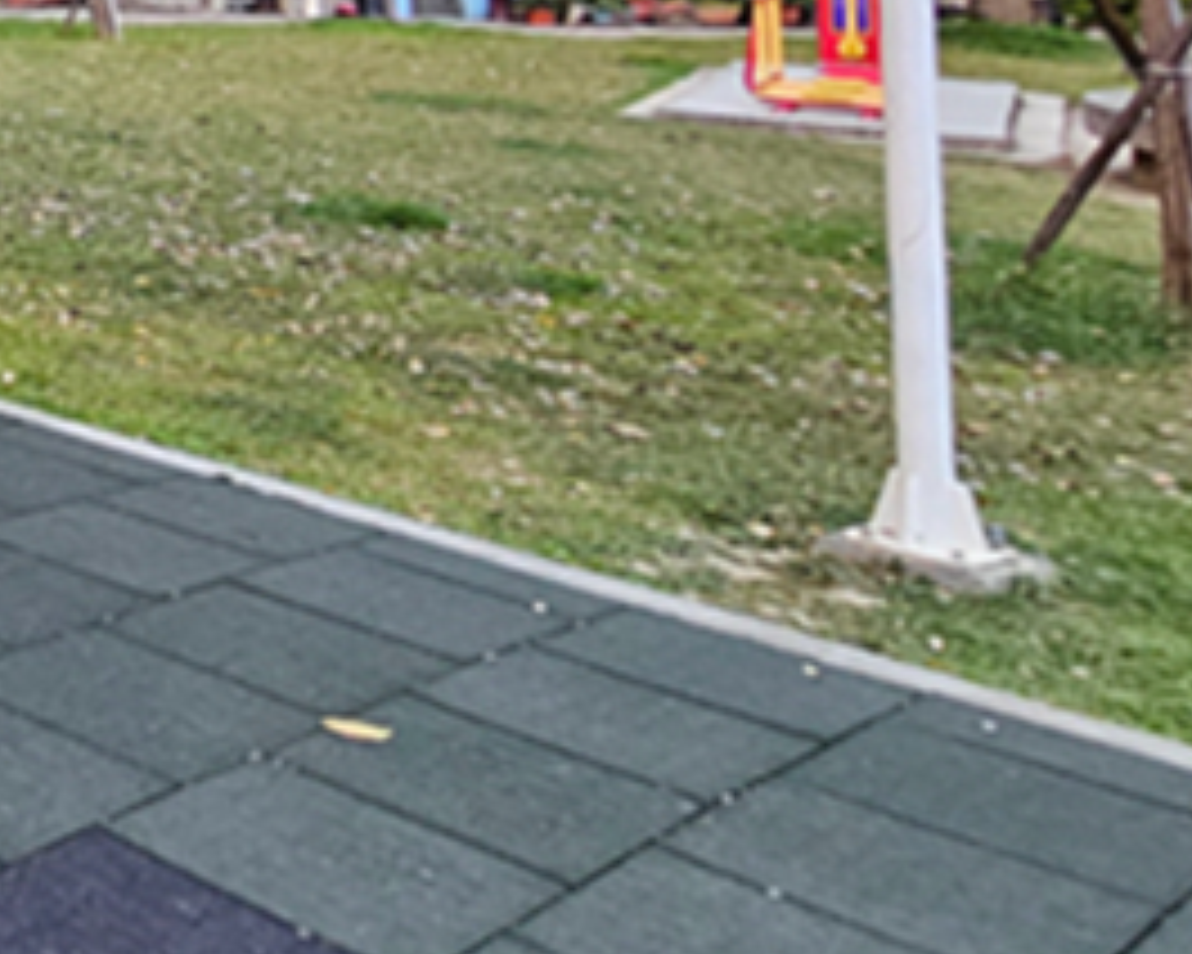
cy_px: -243
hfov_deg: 24.2
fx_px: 1729
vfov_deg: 26.7
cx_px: -801
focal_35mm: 49
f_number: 2.2
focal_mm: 2.2
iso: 200
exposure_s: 1/60
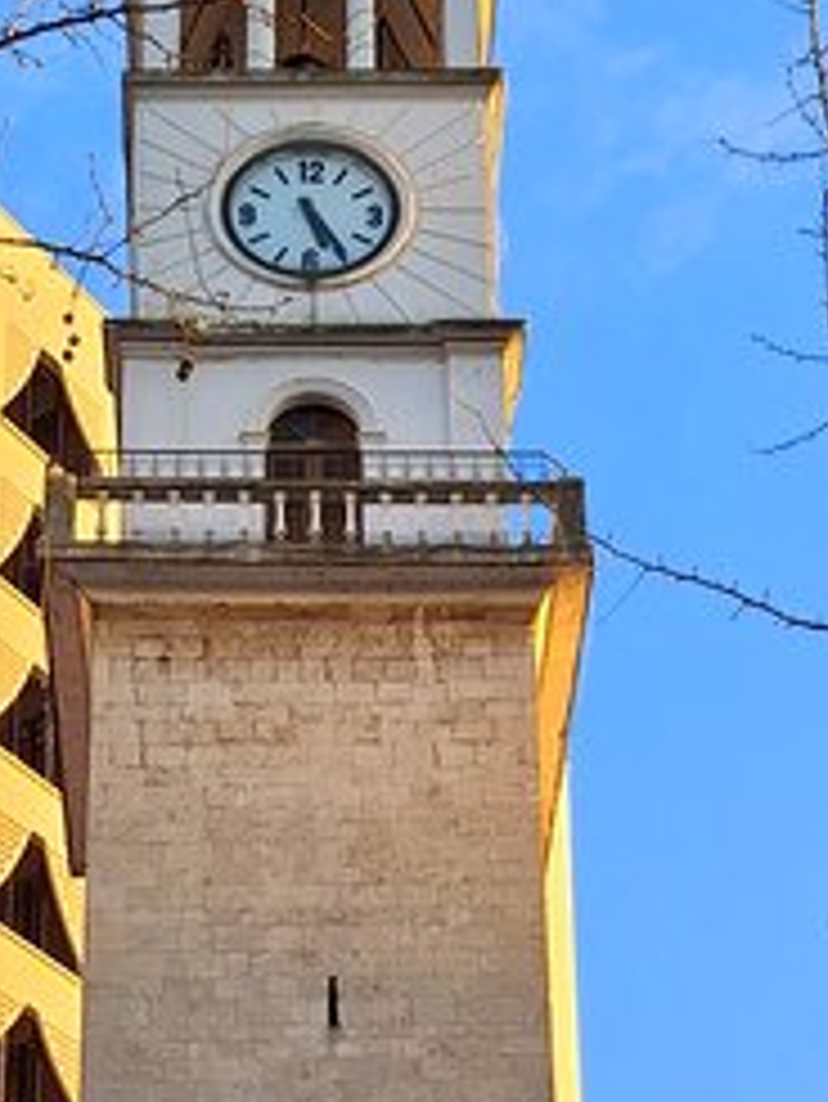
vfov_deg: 30.1
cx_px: 306
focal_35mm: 60
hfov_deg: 24.4
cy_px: 1089
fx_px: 1912
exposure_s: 1/329
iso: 40
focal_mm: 5.54
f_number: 1.8
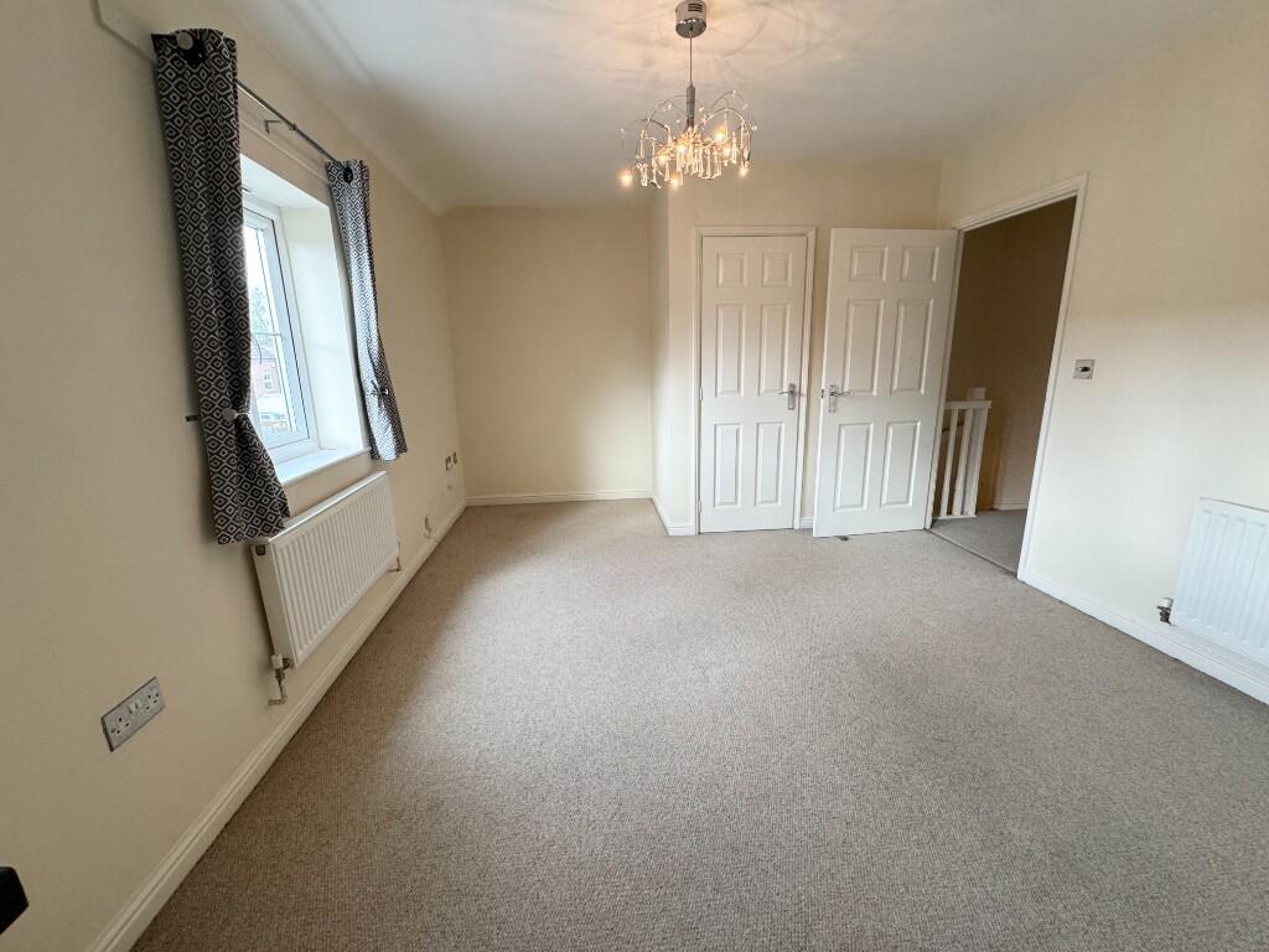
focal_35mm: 14
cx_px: 634
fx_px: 513
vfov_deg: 85.7
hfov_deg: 102.1
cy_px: 476
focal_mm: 2.22
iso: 250
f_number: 2.2
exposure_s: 1/100
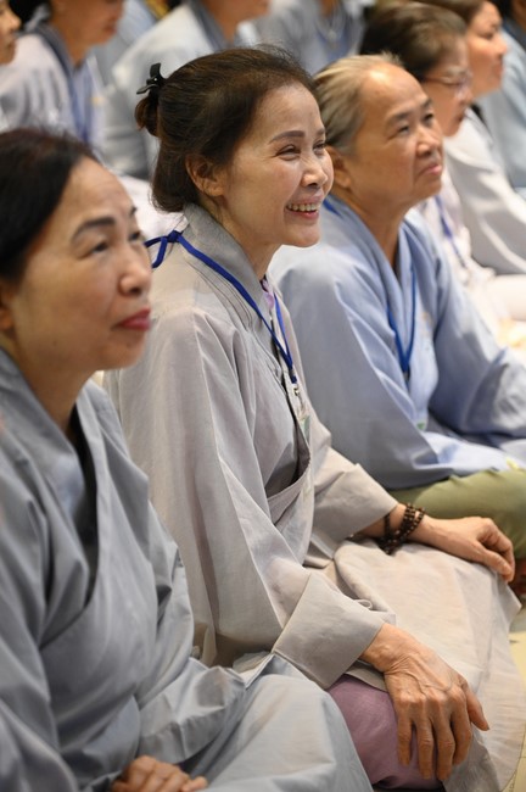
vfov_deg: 17.1
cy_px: 396
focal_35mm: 120
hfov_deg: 11.4
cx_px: 263
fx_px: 2635
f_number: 4
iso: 4000
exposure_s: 1/125
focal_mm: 120
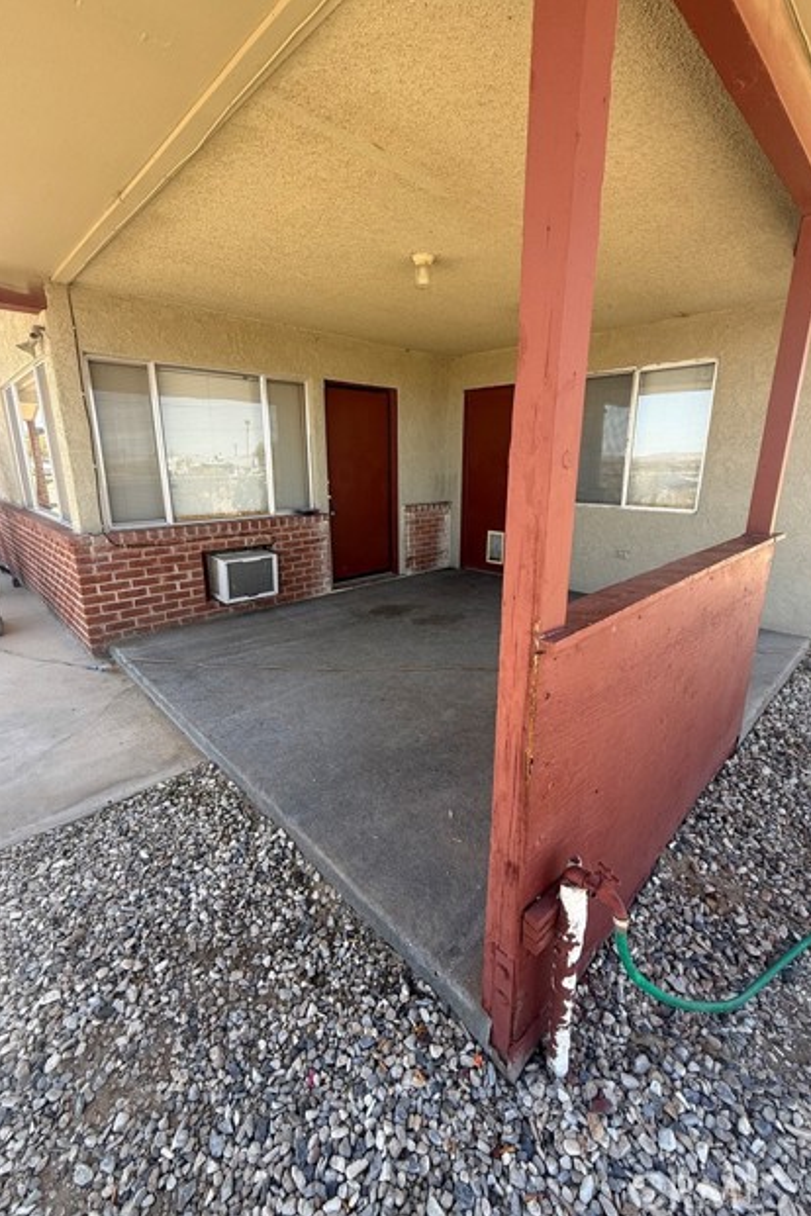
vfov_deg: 100.4
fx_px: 507
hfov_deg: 77.3
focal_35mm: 15
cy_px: 593
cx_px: 400
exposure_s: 1/247
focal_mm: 2.22
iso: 50
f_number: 2.2
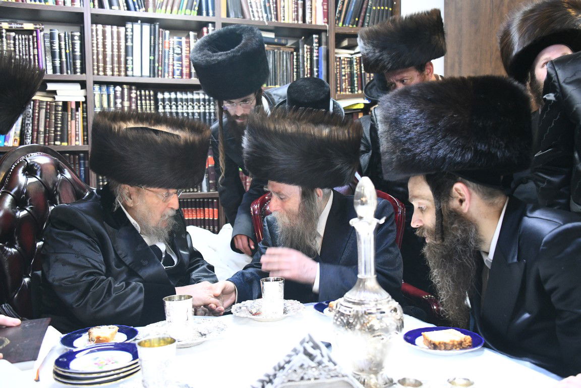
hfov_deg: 53.1
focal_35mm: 36
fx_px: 581
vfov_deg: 36.9
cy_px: 194
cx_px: 290
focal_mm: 36
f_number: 5
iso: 5000
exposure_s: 1/50
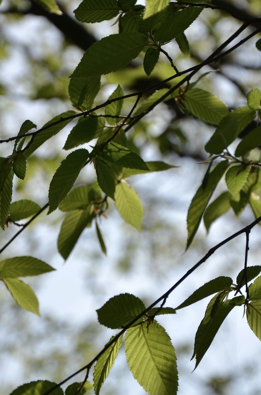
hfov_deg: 8.6
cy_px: 232
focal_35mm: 159
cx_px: 92
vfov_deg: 12.9
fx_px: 1737
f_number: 5.3
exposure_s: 1/1000
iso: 100
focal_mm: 70
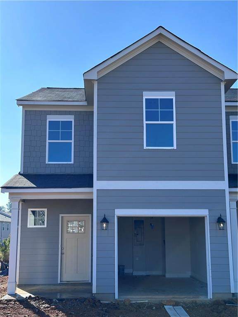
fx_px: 440
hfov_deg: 30.3
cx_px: 119
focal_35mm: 48
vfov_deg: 39.7
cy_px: 158
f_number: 1.78
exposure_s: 1/2597
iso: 64
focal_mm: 6.86
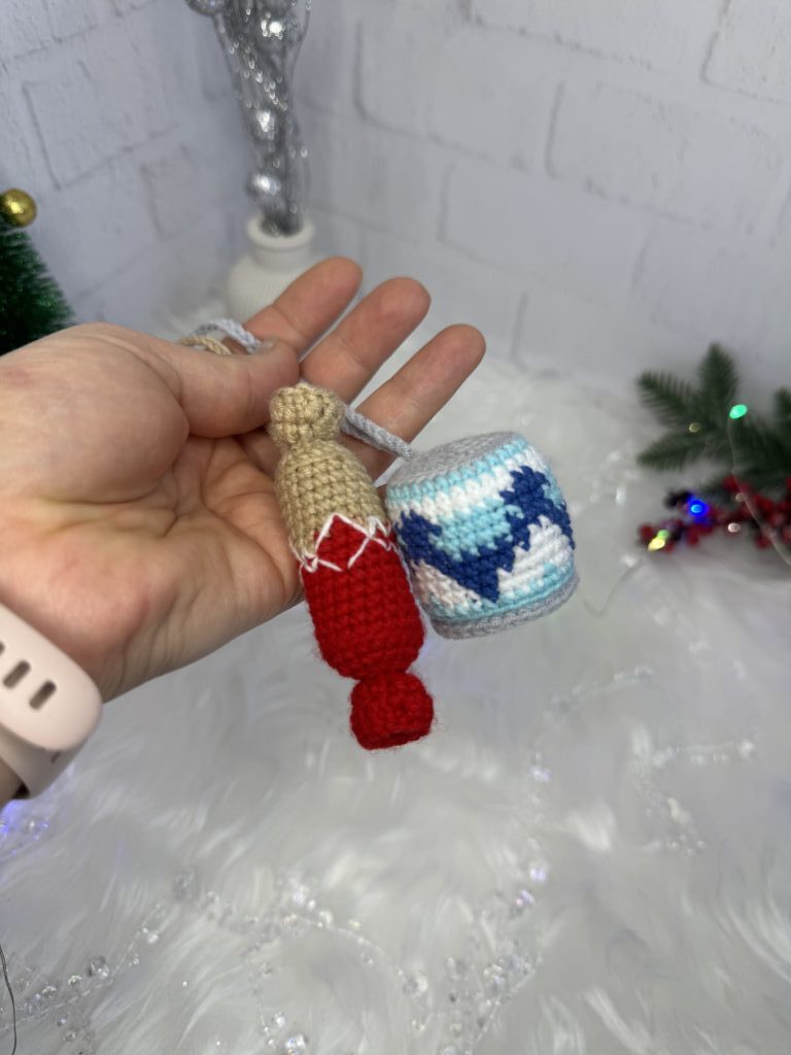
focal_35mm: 24
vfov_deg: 71.6
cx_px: 396
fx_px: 731
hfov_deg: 56.8
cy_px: 528
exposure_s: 1/100
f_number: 1.78
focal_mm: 6.76
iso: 64
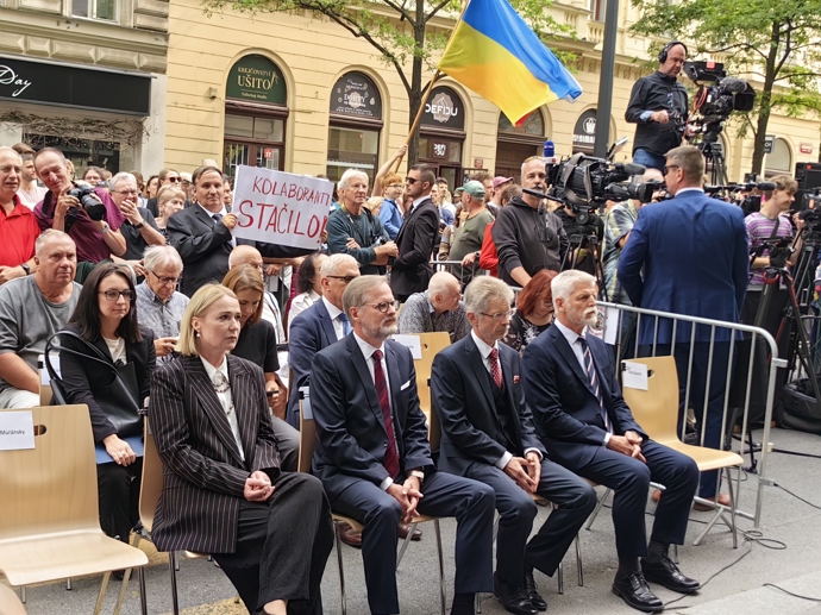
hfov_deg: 40.4
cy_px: 308
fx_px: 1114
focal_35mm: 47
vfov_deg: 30.9
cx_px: 410
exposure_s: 1/595
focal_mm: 5.75
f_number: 2
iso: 50
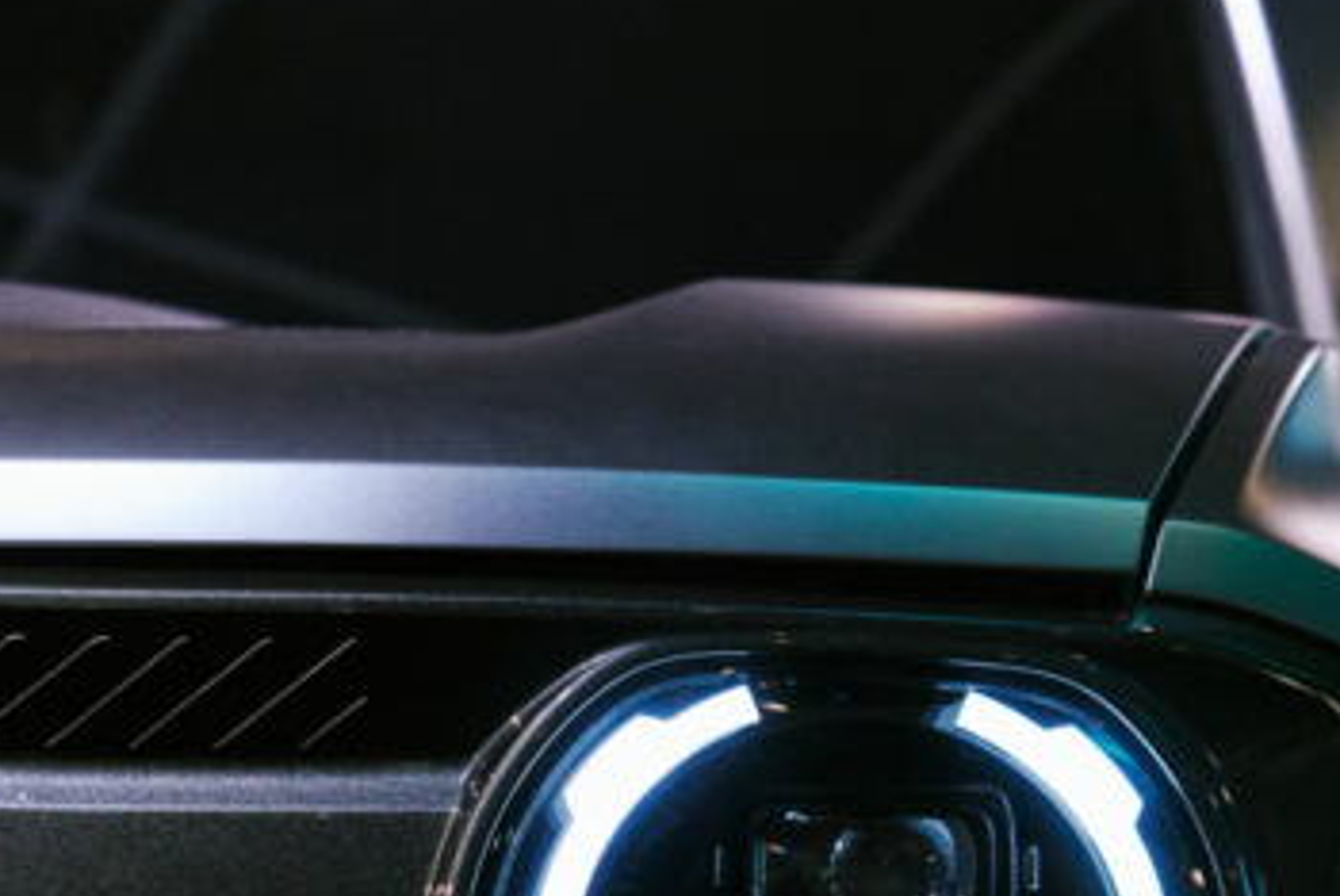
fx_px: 5737
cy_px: 840
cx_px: 1168
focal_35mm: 154
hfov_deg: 13.2
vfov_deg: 8.9
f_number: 2.8
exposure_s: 1/320
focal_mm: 70
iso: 1250
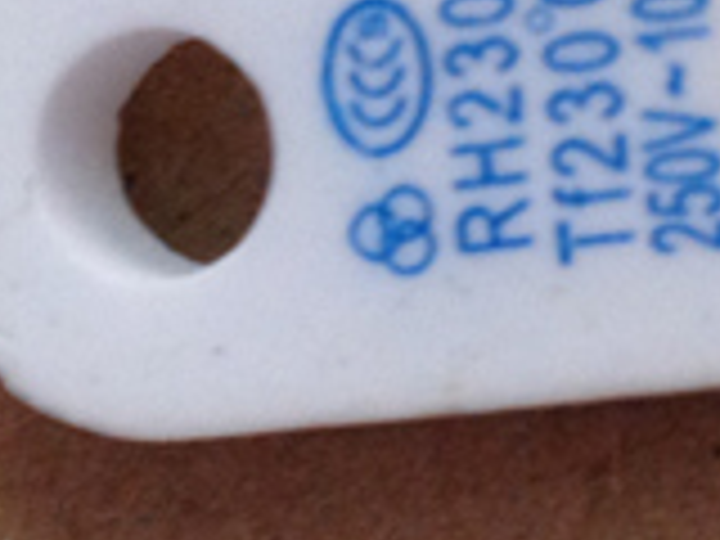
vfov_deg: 9.5
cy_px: 50
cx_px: 288
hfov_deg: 12.7
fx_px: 3224
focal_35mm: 155
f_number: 2.4
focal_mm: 4.12
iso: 160
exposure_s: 1/20
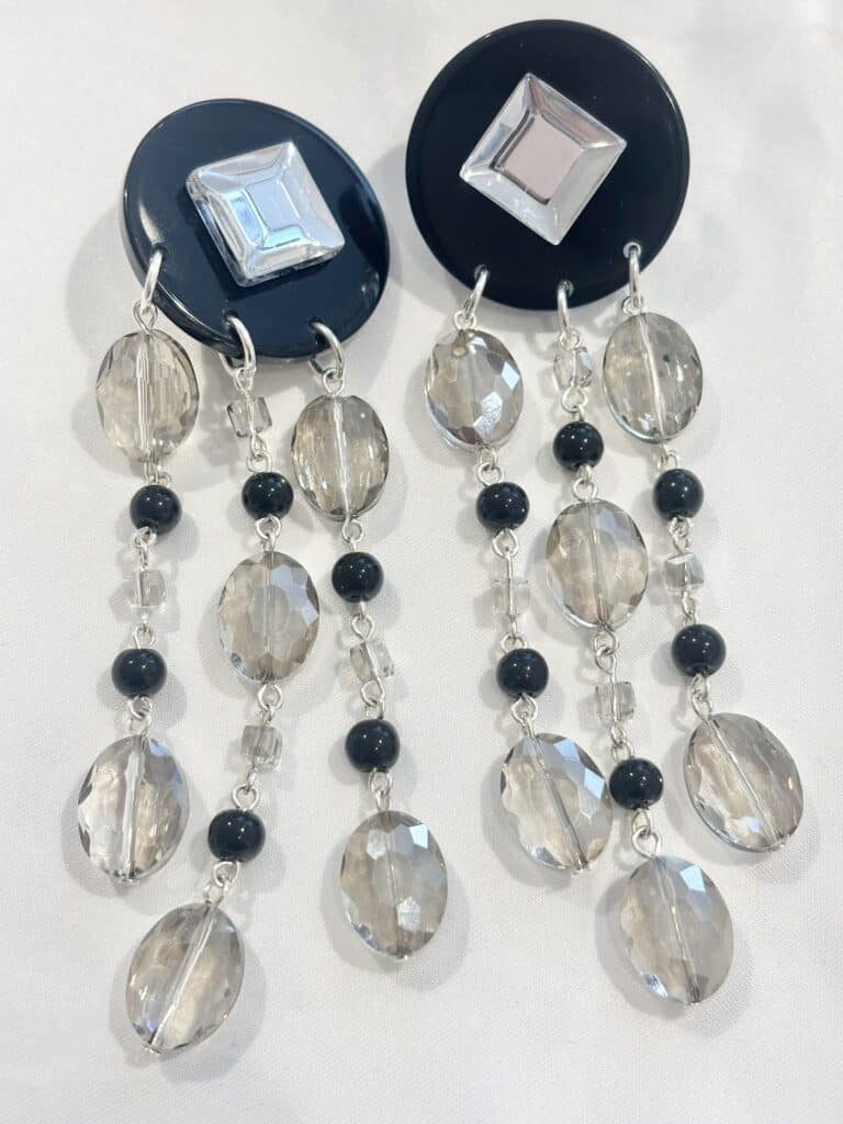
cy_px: 562
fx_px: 1688
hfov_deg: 28.0
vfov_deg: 36.8
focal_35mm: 52
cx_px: 422
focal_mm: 5.96
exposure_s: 1/100
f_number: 1.6
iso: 32
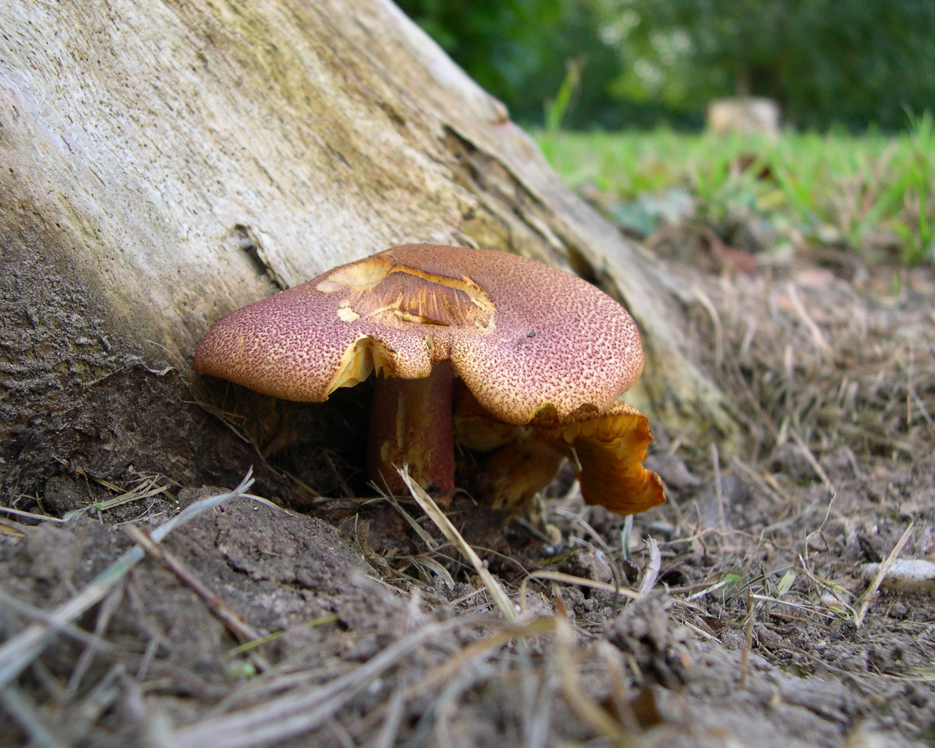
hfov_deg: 45.8
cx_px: 436
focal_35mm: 40
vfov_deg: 37.3
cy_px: 377
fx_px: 1107
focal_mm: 8
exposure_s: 1/127
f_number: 2.8
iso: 100
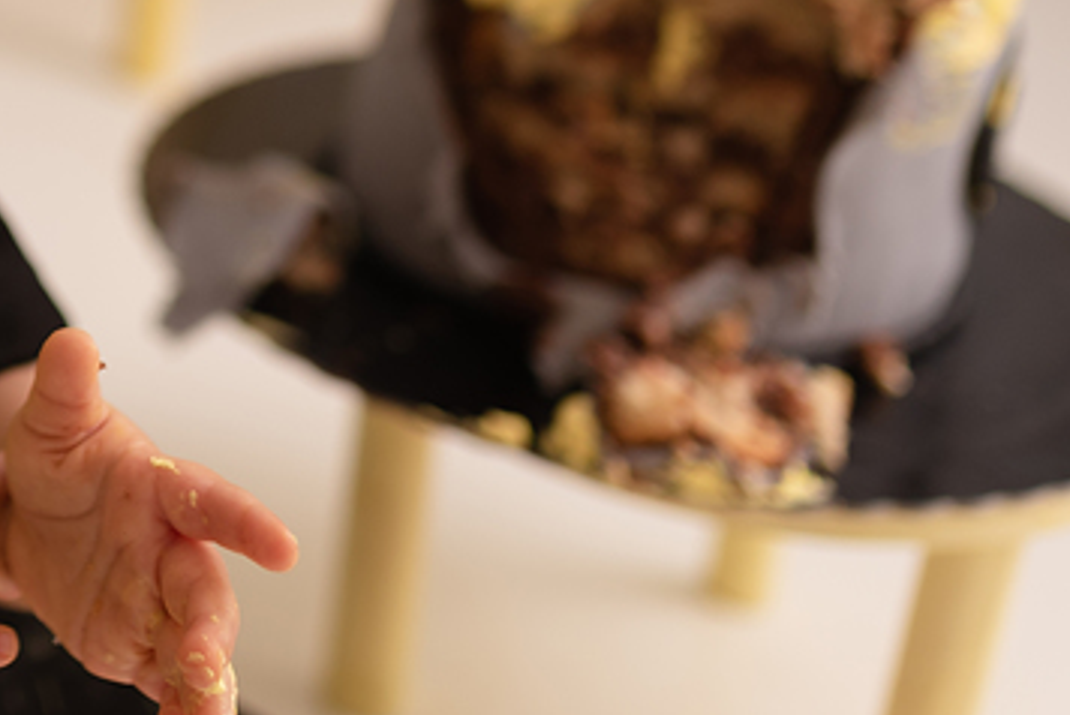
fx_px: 3510
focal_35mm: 118
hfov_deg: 16.5
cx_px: -252
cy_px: -212
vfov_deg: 11.3
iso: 100
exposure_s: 1/100
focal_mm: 35
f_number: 1.8
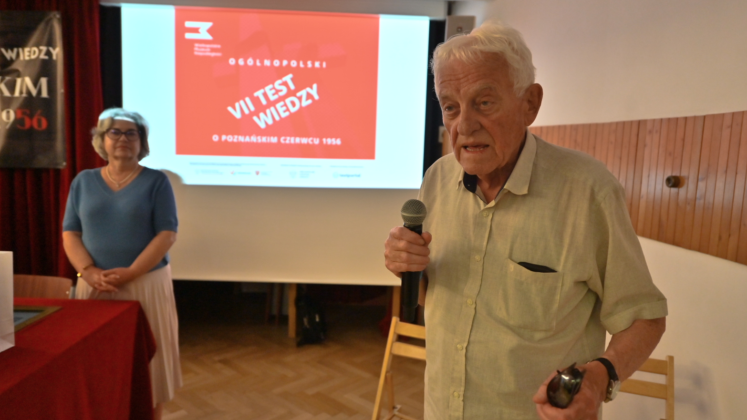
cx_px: 374
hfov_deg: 71.9
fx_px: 515
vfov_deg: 44.4
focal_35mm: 26
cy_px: 211
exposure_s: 1/400
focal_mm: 24
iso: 800
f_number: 2.8
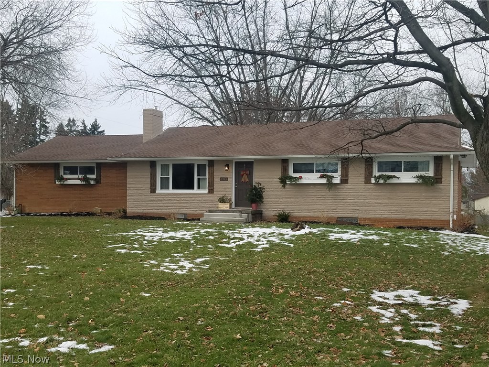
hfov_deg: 67.3
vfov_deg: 53.1
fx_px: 367
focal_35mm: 26
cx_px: 244
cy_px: 184
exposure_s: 1/766
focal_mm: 4.2
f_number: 1.7
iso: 50
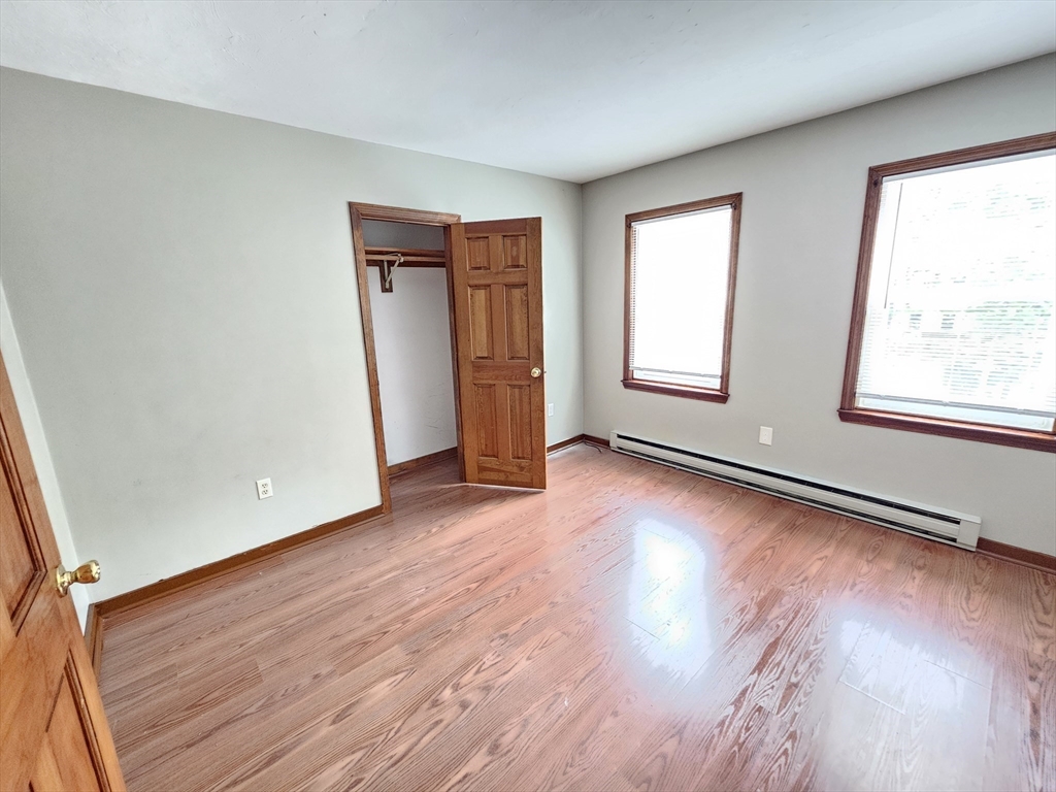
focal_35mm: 13
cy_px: 396
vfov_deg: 89.9
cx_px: 528
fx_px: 397
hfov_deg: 106.2
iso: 640
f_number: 2.2
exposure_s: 1/30
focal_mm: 2.2
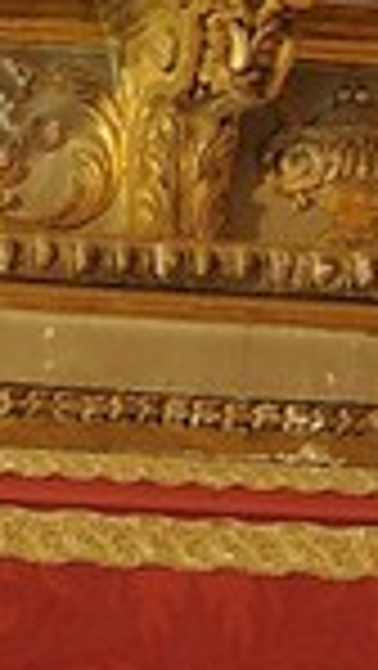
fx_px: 7009
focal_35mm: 394
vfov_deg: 5.1
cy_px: 2262
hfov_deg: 2.7
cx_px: -2556
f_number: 14
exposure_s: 8
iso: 200
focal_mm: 35
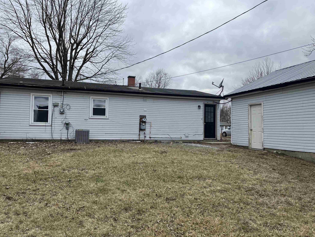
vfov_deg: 51.4
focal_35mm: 27
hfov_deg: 65.3
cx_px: 152
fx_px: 246
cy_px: 120
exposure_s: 1/1129
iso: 50
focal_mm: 5.1
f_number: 1.6
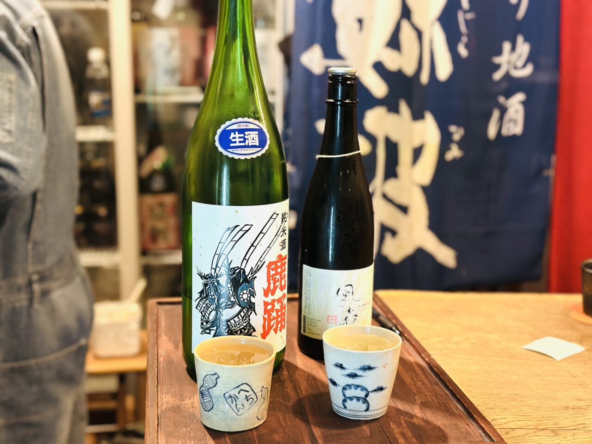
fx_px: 821
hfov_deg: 39.7
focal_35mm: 48
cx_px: 296
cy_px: 222
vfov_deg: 30.3
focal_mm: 6.86
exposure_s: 1/40
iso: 500
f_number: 1.78
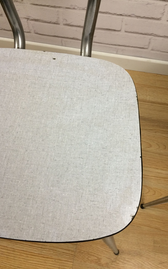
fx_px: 227
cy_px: 134
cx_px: 94
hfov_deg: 40.5
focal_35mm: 31
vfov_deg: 61.2
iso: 64
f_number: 2.2
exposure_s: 1/33
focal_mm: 4.15
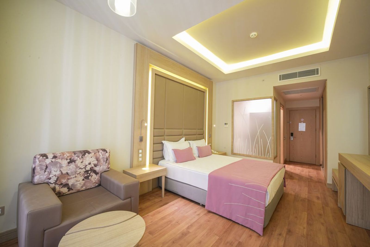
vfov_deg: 81.2
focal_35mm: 14
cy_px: 124
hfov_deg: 104.3
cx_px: 185
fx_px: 144
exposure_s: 1
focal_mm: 14
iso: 1250
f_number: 16
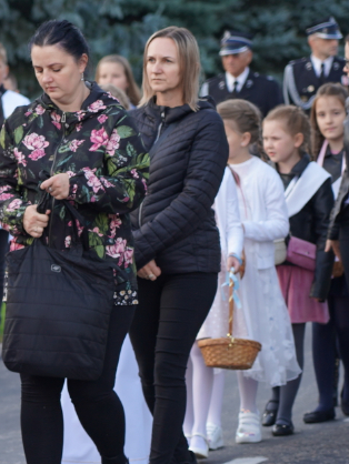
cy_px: 277
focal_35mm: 314
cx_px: -232
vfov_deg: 6.3
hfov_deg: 4.7
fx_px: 4217
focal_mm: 105
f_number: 4
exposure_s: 1/160
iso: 200
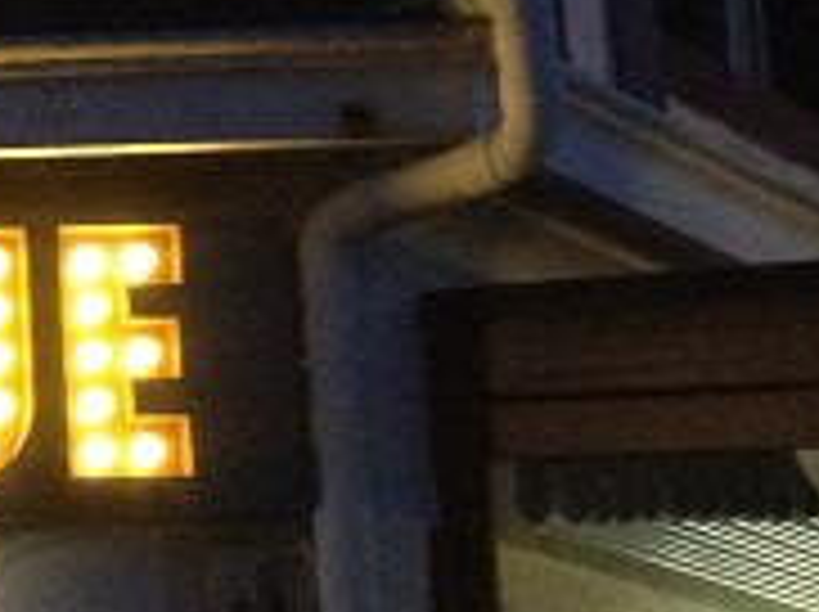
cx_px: -788
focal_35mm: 154
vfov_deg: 9.5
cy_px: 702
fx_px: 3639
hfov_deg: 11.6
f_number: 2.4
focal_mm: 4.28
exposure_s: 1/15
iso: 500
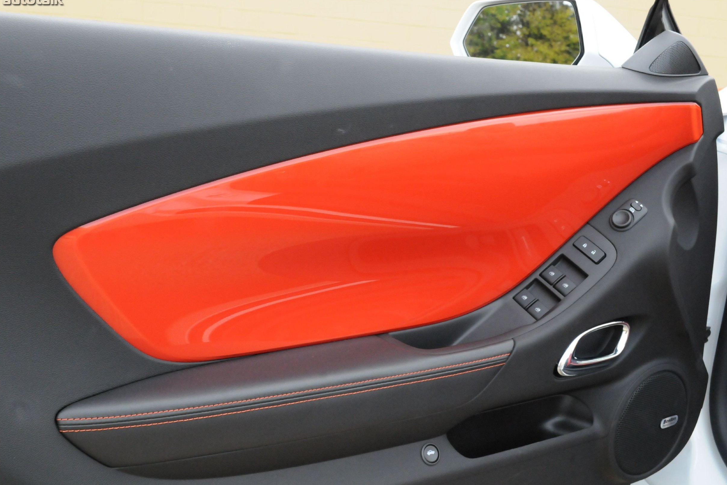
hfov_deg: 51.9
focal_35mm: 37
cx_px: 370
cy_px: 241
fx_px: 747
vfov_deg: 35.9
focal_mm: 24
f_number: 10
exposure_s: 1/160
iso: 2000
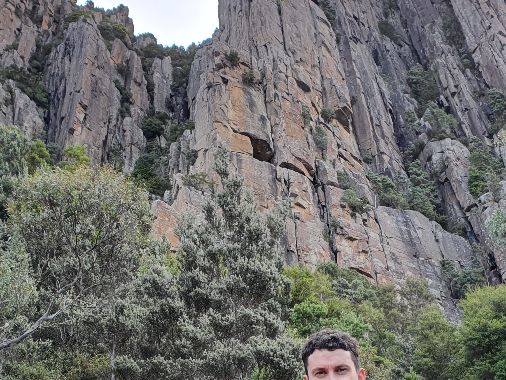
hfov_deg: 33.1
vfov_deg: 24.8
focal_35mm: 58
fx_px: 848
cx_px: 197
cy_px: 307
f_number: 2.4
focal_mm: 4.32
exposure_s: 1/257
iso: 50
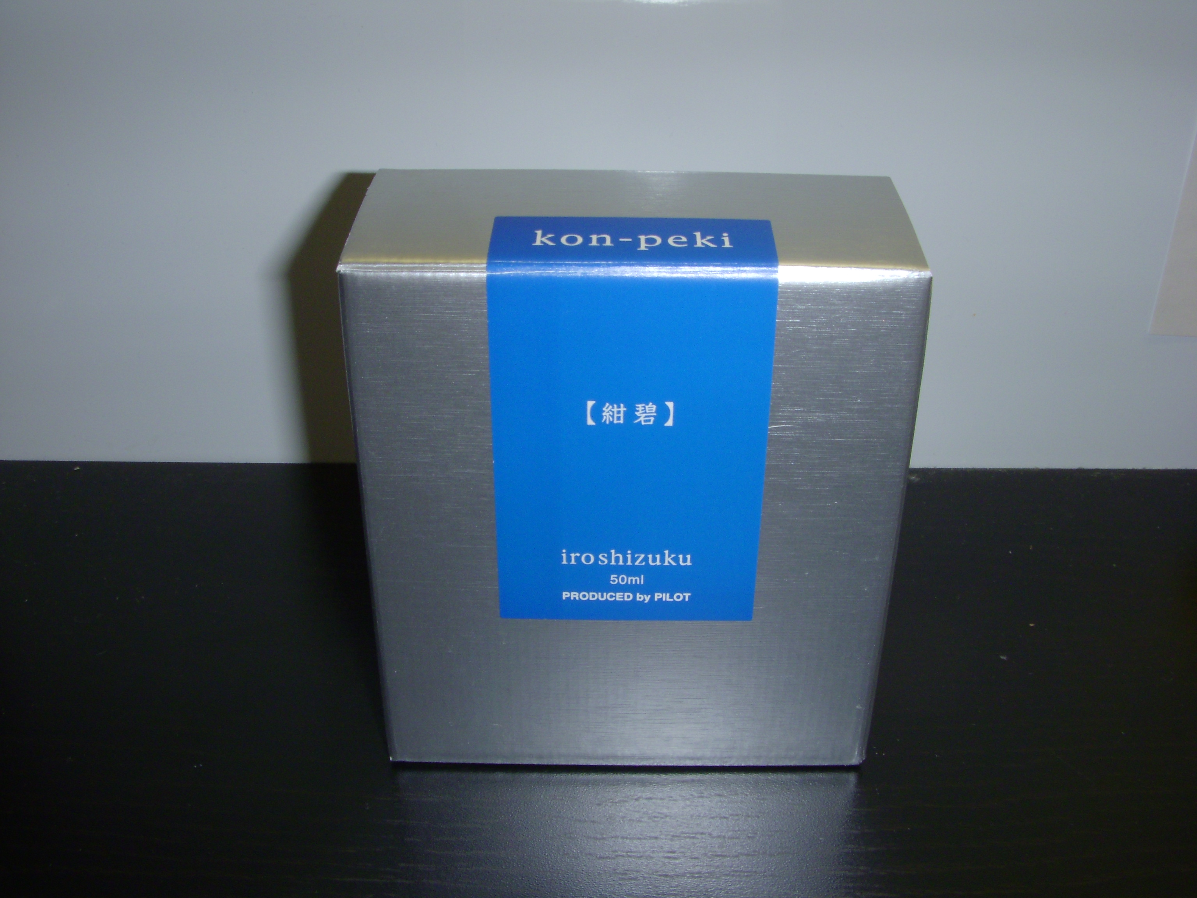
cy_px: 449
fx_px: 1314
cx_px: 598
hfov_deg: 49.0
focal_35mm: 38
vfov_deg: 37.7
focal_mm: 6.3
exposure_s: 1/30
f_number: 6.6
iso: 100
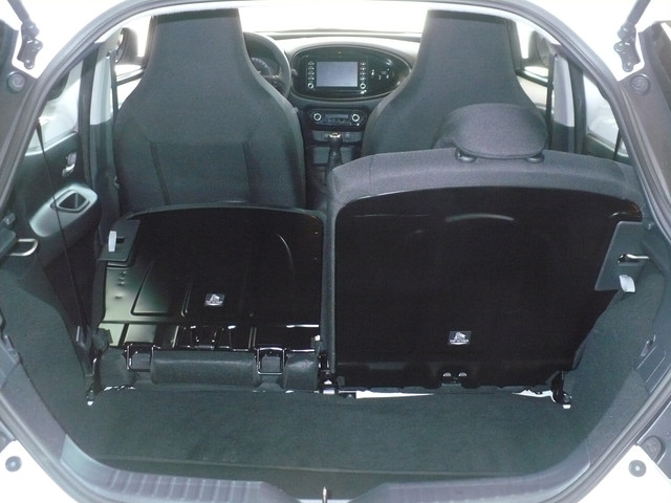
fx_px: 717
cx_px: 336
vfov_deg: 38.7
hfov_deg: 50.1
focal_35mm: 37
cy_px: 252
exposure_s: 1/30
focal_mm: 6.1
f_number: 2.8
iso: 400
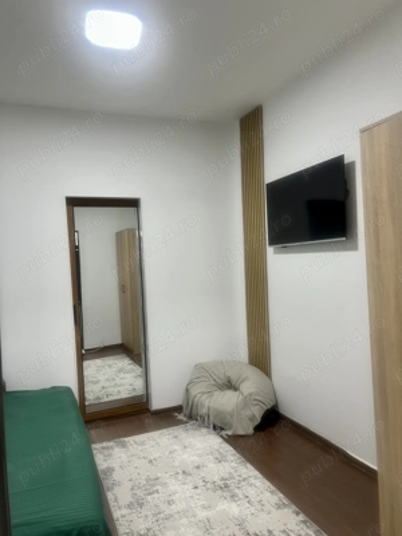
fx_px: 403
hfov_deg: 53.1
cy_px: 268
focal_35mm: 26
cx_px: 201
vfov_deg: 67.3
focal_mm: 5.7
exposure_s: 1/50
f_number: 1.5
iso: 100
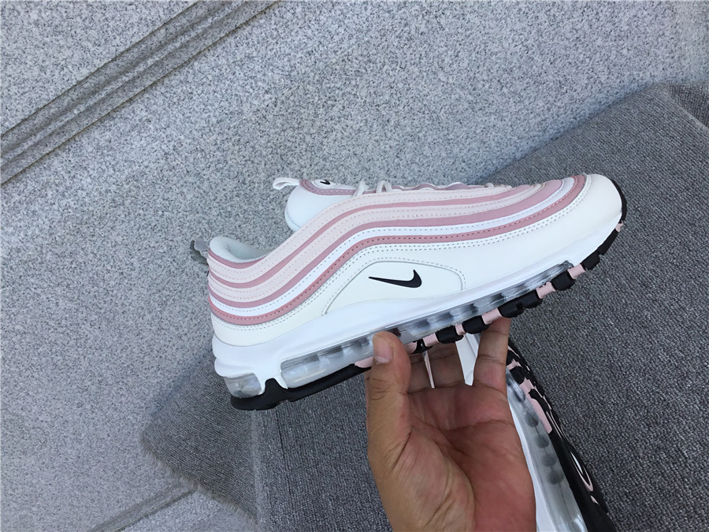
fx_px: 635
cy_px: 266
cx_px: 354
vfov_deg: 45.4
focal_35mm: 31
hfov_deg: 58.4
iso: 25
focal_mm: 3.3
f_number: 2.4
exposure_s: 1/436
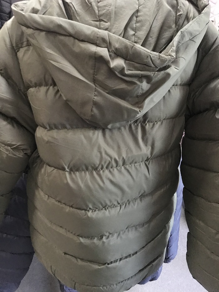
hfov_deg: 49.8
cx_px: 110
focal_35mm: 28
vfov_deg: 63.4
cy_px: 146
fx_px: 236
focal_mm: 3.99
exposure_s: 1/5
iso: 100
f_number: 1.8
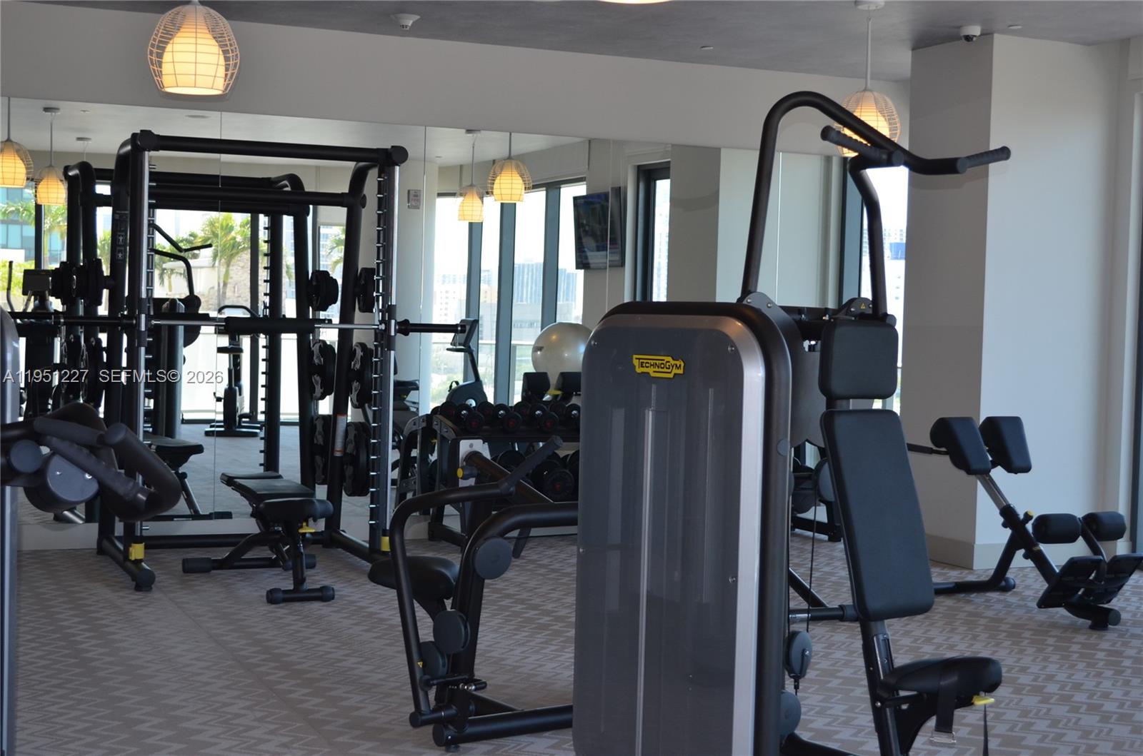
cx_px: 572
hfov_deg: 36.9
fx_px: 1711
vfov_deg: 24.9
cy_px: 378
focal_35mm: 54
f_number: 5
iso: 400
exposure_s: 1/125
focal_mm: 36
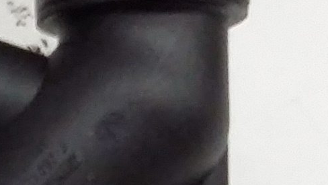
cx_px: -25
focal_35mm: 233
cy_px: 418
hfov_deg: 9.2
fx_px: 2027
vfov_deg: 5.1
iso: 200
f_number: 2.4
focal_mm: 3.4
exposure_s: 1/15
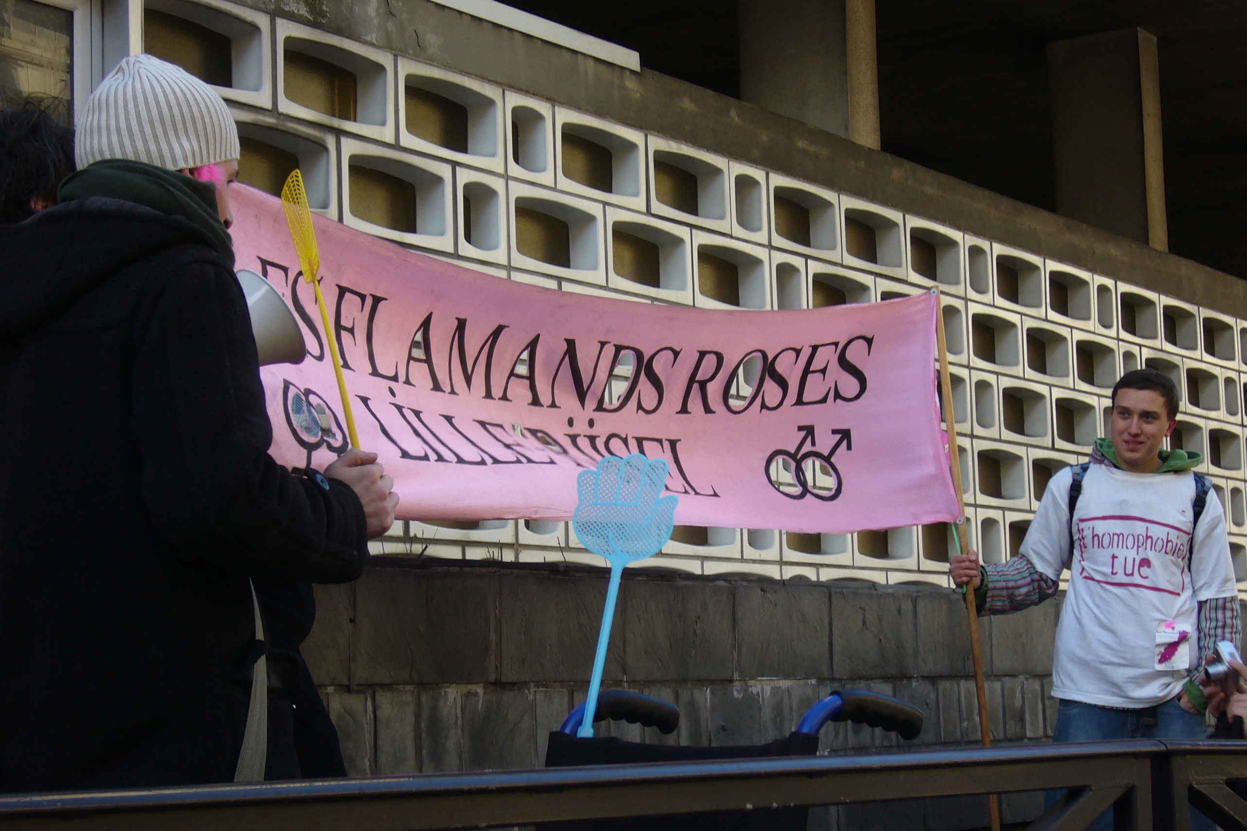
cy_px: 432
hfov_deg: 27.7
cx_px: 624
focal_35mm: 73
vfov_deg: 18.7
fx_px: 2528
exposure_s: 1/60
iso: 80
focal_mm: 11.5
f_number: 4
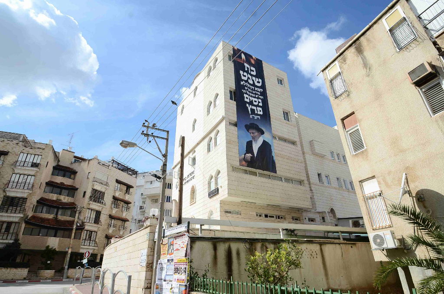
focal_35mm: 18
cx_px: 222
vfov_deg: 67.1
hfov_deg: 90.1
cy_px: 147
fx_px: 222
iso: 160
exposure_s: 1/400
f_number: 10
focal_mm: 12
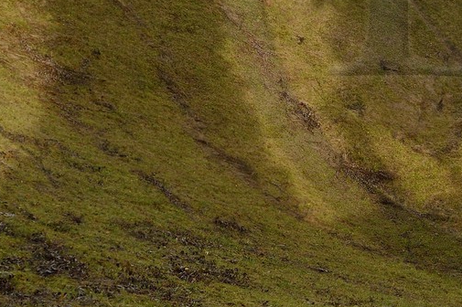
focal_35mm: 76
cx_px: 586
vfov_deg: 17.0
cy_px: -73
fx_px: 975
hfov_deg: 23.8
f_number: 11
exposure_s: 1/200
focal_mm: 24
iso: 400
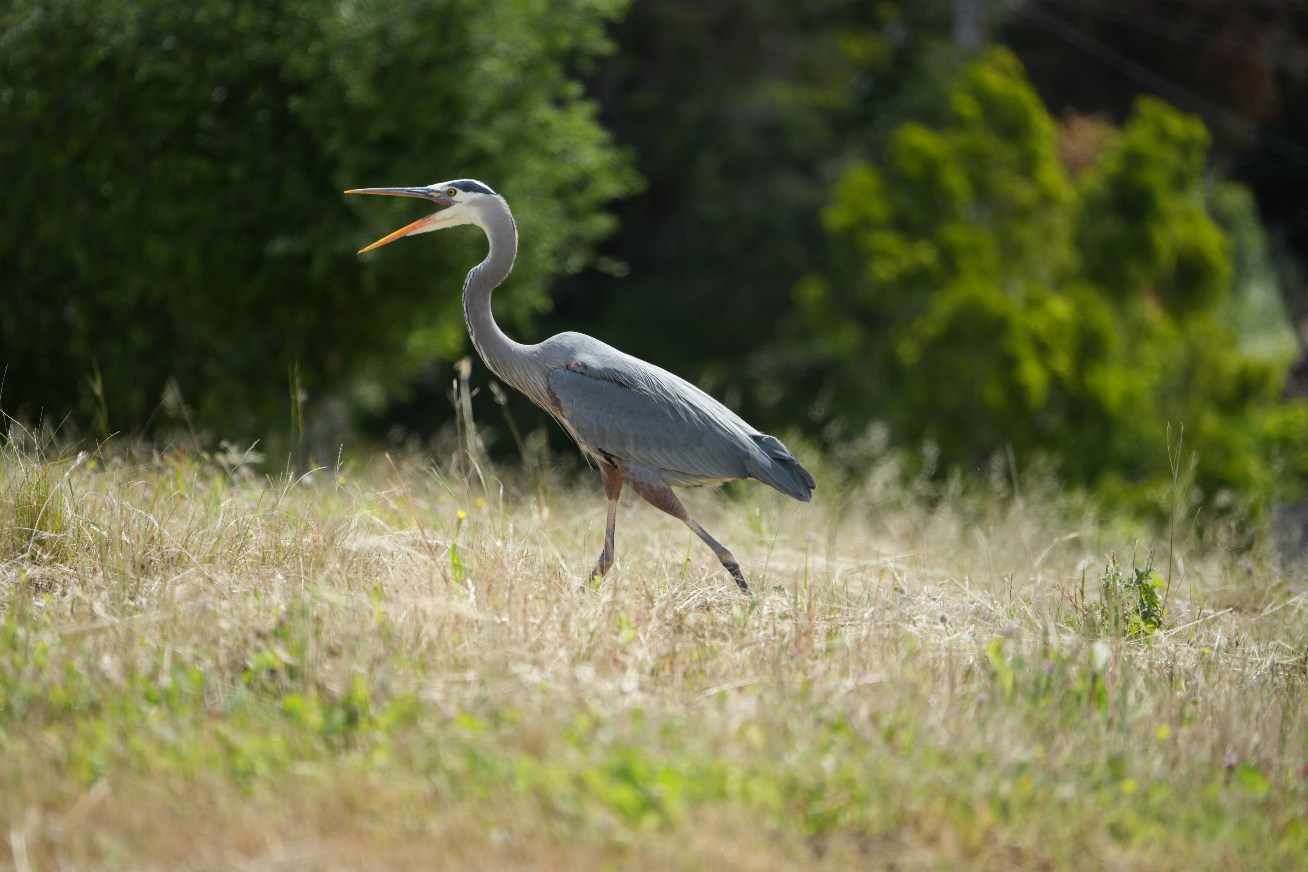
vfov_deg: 3.4
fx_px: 14532
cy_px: 436
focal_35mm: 400
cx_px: 654
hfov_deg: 5.2
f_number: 6.3
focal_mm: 400
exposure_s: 1/800
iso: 500
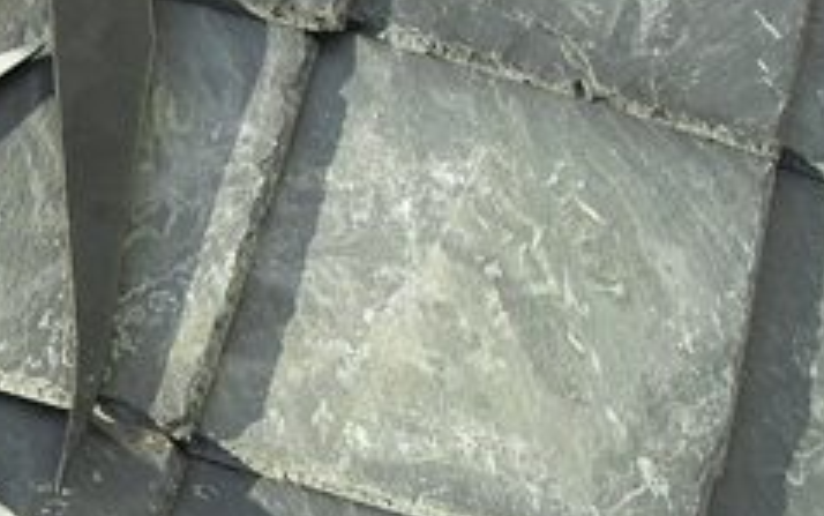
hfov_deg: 25.7
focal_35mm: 78
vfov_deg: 16.6
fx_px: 1752
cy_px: 435
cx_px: 97
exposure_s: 1/250
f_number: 3.2
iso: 100
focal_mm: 6.3
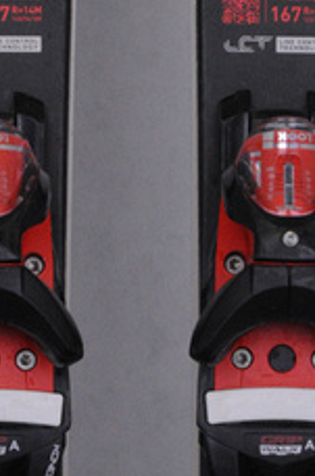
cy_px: 40
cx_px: 132
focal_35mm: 311
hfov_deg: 4.4
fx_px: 4100
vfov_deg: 6.6
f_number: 16
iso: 3200
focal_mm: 105
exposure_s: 1/125
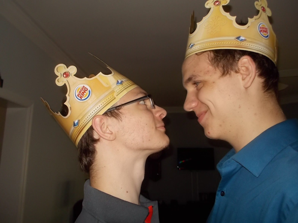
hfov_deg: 61.7
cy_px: 112
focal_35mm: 29
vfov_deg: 48.2
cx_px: 149
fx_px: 250
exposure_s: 1/30
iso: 200
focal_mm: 4.1
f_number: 3.3
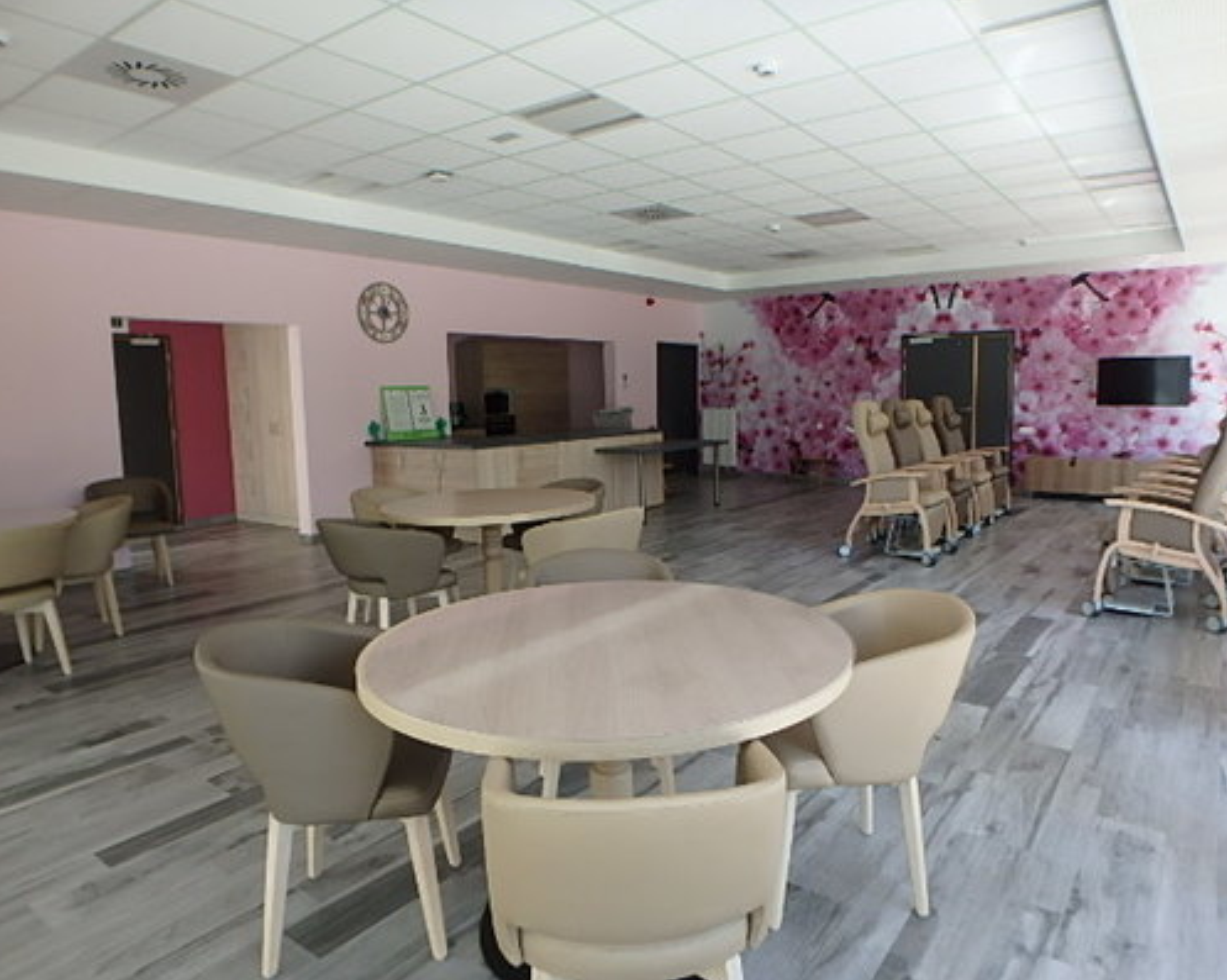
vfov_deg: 63.1
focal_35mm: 22
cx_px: 651
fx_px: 798
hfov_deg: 75.0
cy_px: 489
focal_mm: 3.7
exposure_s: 1/60
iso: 125
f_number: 3.5
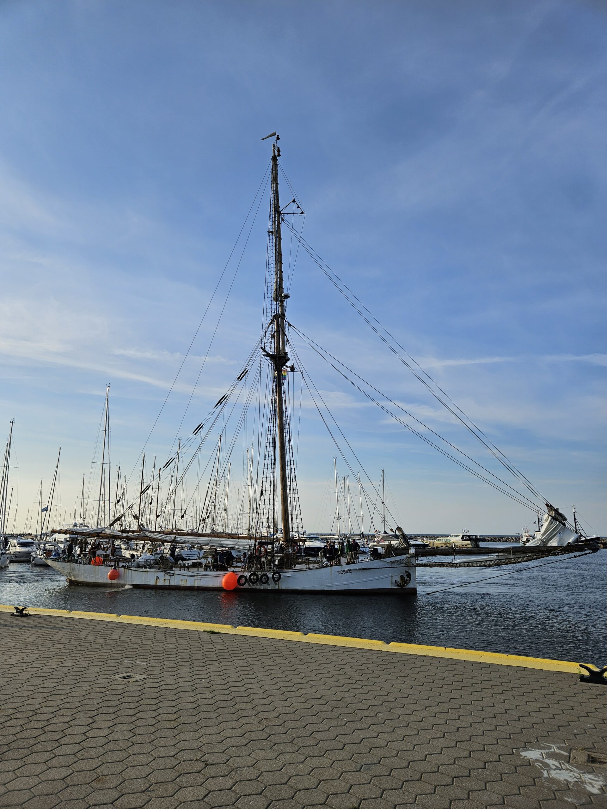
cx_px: 304
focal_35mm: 23
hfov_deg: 58.9
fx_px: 538
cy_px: 404
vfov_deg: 73.9
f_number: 1.8
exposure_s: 1/2296
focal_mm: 5.4
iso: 25
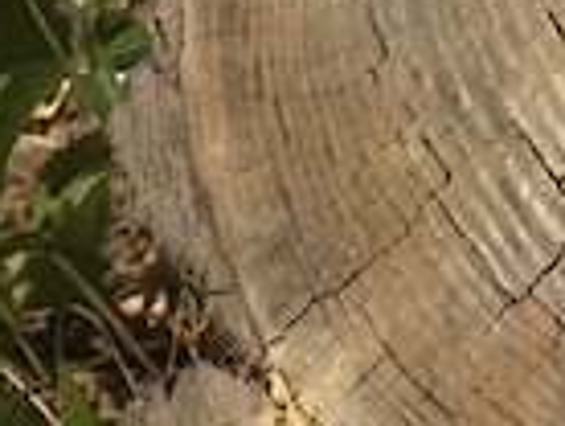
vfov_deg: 8.4
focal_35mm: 168
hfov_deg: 10.7
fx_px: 2747
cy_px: 877
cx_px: 1159
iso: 25
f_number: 2.2
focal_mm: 4.15
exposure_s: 1/2959
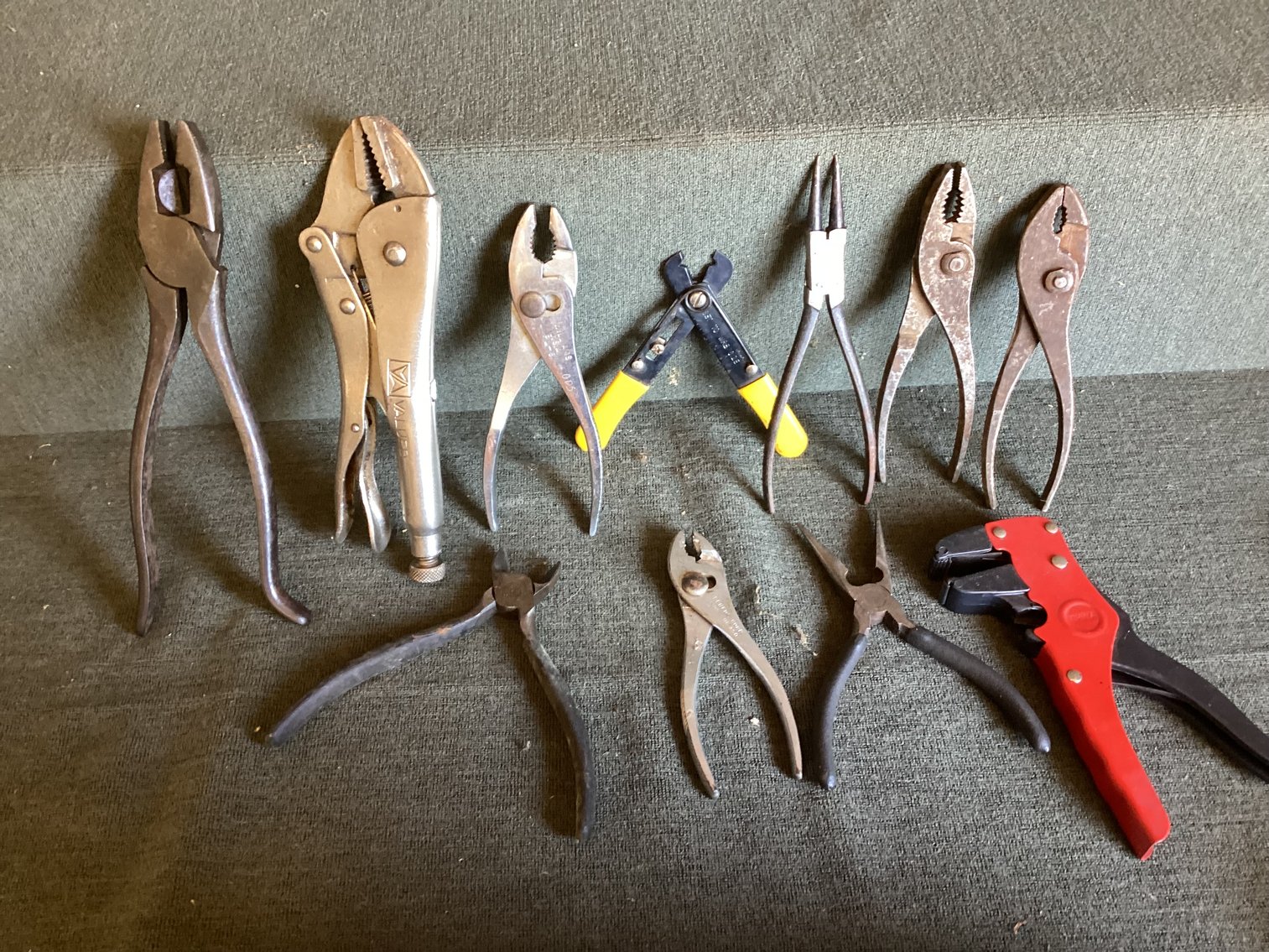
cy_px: 476
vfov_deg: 45.4
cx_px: 634
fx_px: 1137
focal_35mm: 31
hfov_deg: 58.3
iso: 250
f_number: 2.4
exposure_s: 1/33
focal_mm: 3.3
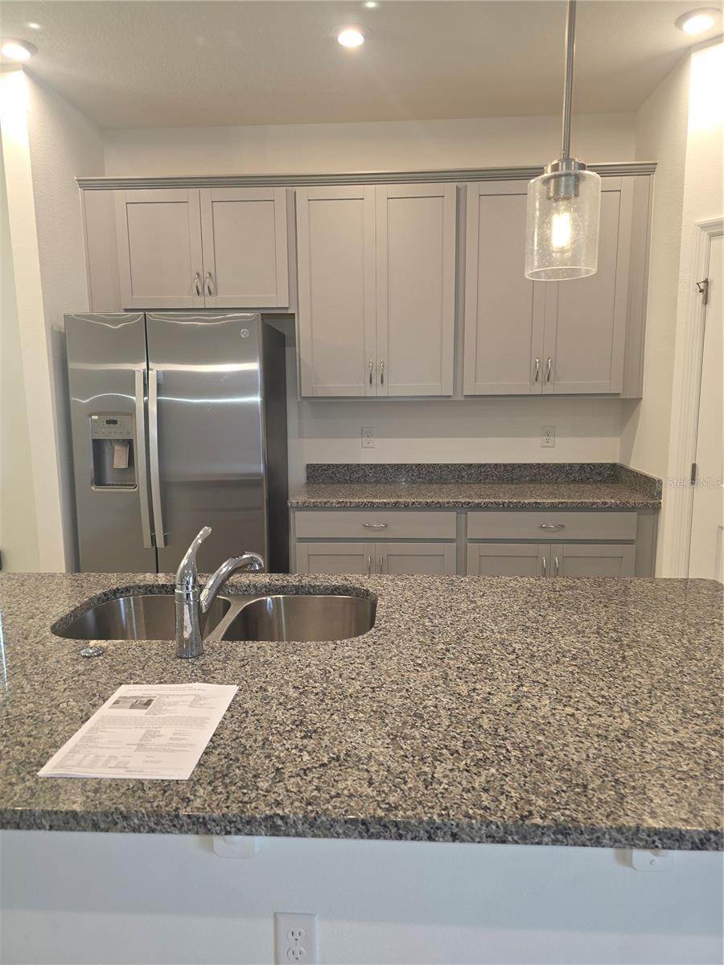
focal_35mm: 23
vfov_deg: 73.9
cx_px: 362
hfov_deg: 58.9
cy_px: 482
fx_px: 641
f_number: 1.7
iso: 80
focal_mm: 6.3
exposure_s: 1/60
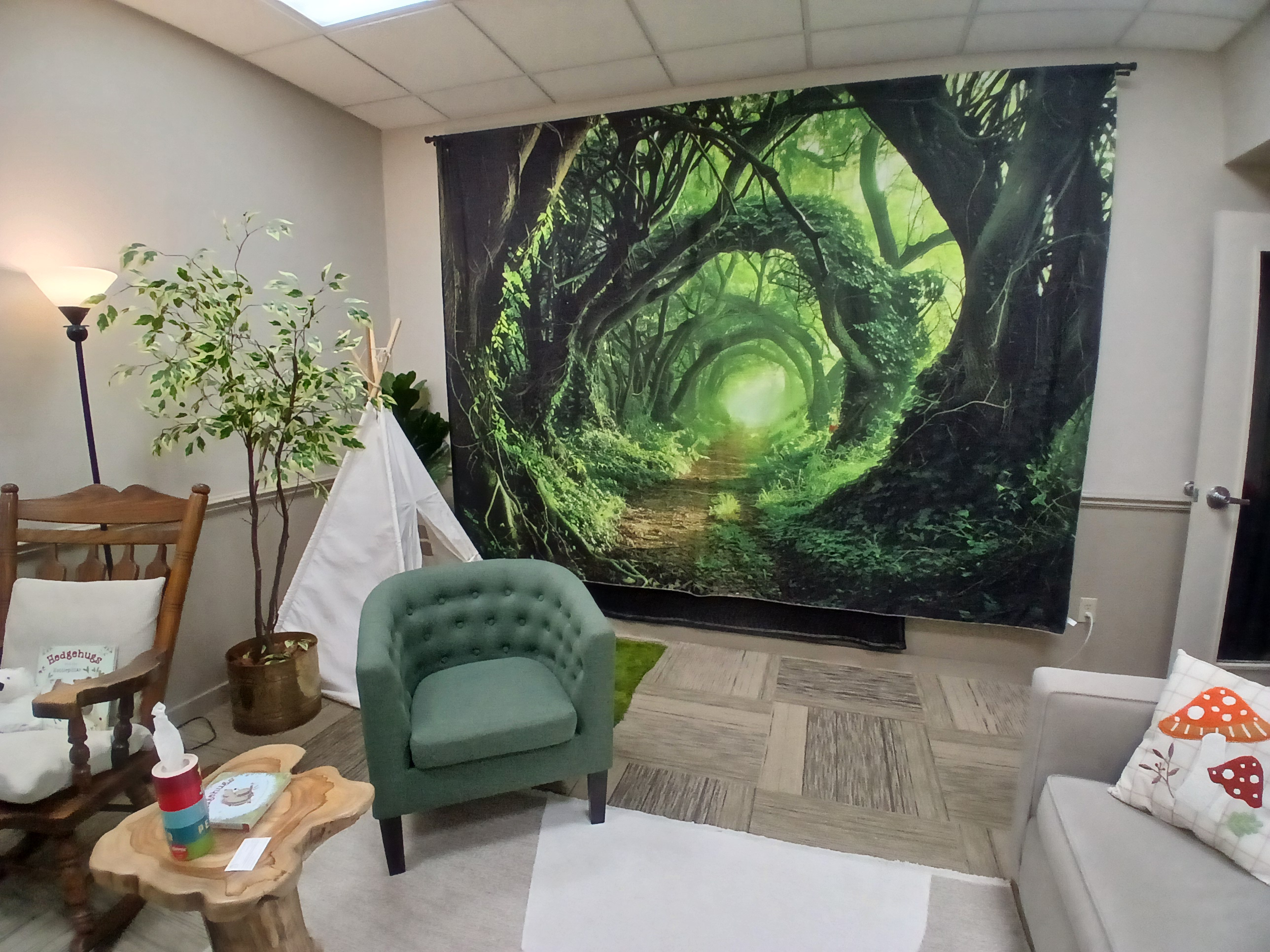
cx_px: 635
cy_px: 476
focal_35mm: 17
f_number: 2.2
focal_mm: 1.4
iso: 200
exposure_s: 1/30
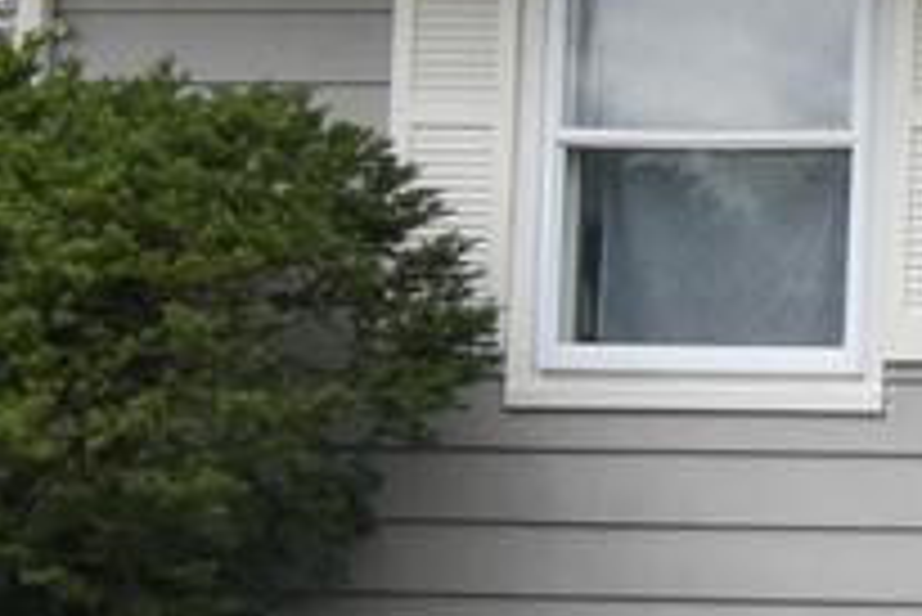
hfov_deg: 9.5
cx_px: 2370
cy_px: 274
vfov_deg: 7.4
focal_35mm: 187
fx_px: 4793
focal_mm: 20
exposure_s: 1/640
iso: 800
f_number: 13
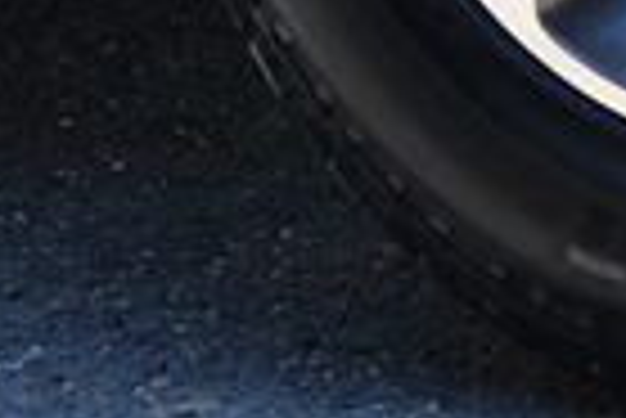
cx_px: 815
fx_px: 11036
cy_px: -418
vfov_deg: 2.2
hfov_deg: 3.2
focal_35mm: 634
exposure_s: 1/250
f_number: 5.6
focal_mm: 92
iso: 320
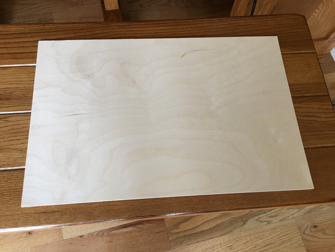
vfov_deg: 48.2
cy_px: 126
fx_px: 281
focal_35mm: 29
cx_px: 168
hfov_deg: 61.7
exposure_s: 1/15
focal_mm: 4.15
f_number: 2.2
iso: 32
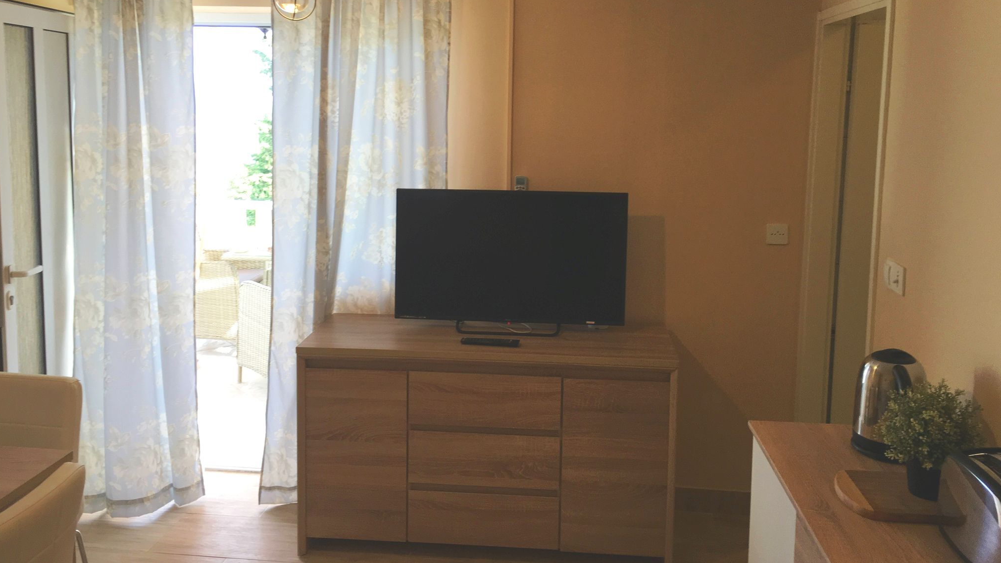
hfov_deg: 61.0
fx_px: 849
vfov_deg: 36.4
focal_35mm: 32
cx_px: 501
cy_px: 200
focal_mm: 4.15
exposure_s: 1/100
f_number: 2.2
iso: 40
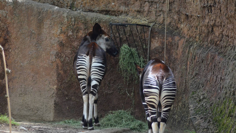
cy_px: 86
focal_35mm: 296
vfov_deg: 4.1
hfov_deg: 7.3
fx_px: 1853
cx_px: 128
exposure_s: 1/500
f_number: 4.5
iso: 1600
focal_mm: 170
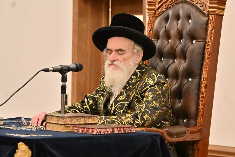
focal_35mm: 180
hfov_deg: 11.4
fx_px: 1175
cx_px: 118
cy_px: 78
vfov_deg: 7.6
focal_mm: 120
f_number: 4
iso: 800
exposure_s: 1/160
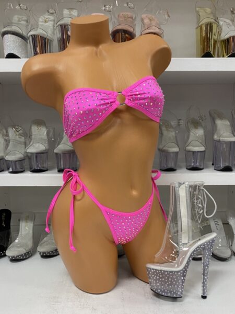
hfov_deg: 53.1
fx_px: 235
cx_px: 118
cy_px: 157
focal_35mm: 26
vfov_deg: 67.3
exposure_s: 1/60
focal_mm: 4.25
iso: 125
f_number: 1.8
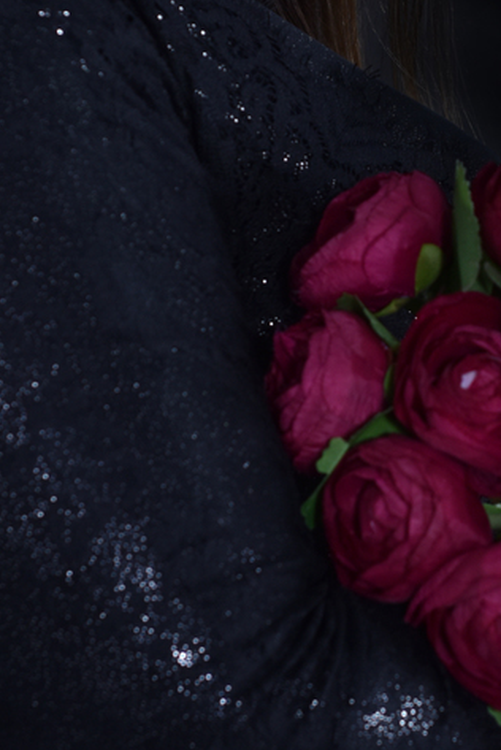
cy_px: 217
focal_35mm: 266
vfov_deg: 7.7
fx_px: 5544
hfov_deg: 5.2
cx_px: 388
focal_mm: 70
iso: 200
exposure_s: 1/125
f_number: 5.6
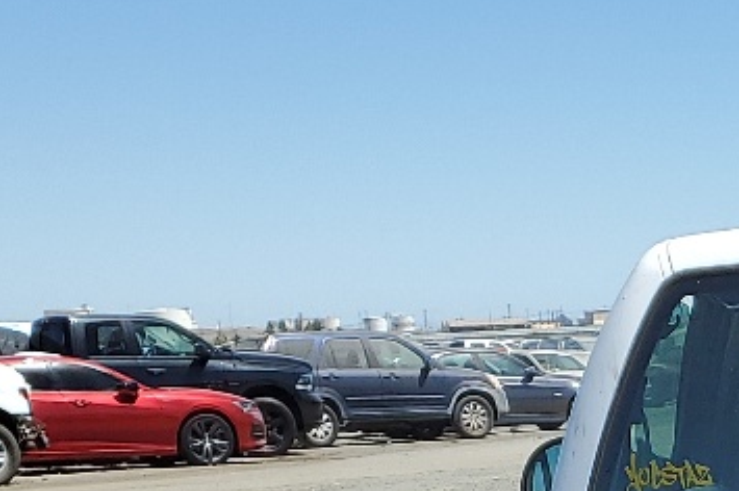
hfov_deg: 16.2
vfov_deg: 10.3
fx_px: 2502
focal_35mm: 122
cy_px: 984
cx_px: 864
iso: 50
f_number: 1.5
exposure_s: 1/3333
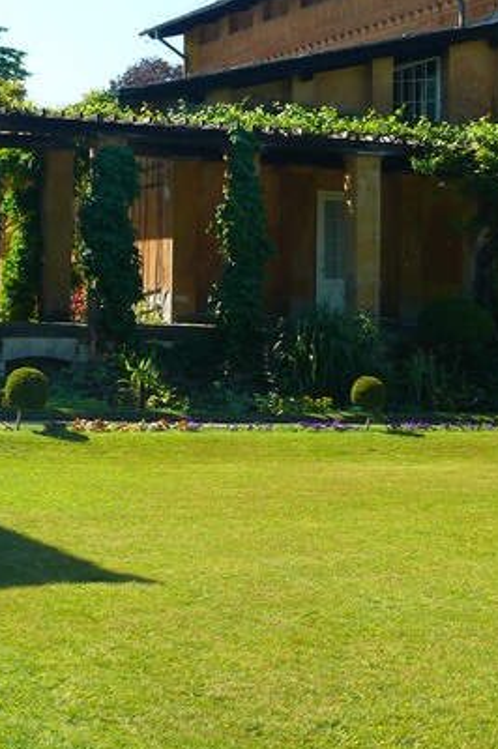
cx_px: 296
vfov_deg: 25.3
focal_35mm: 80
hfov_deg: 17.0
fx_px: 1663
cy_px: 298
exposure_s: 1/125
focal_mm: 8.7
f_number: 4
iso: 100
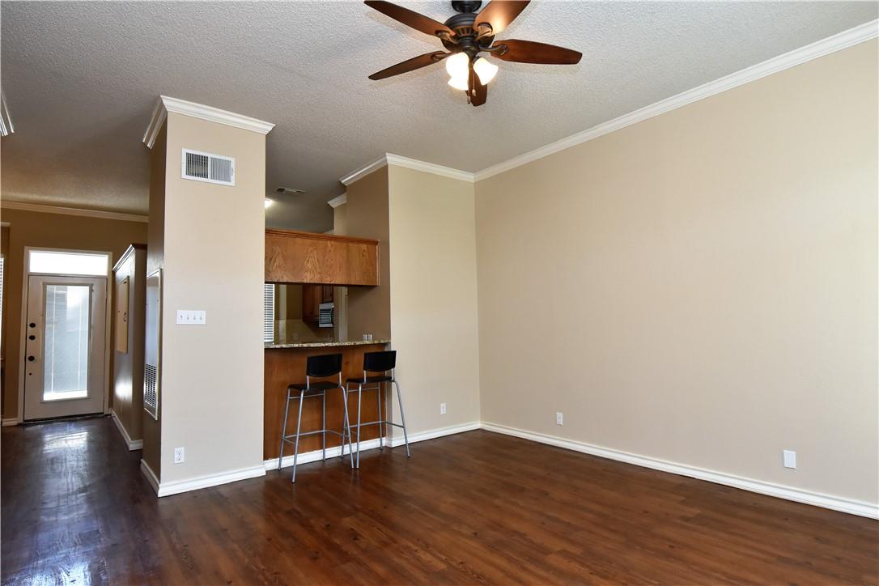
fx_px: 439
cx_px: 440
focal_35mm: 18
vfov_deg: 67.4
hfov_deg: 90.0
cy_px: 293
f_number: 5.6
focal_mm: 12
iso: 800
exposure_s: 1/125
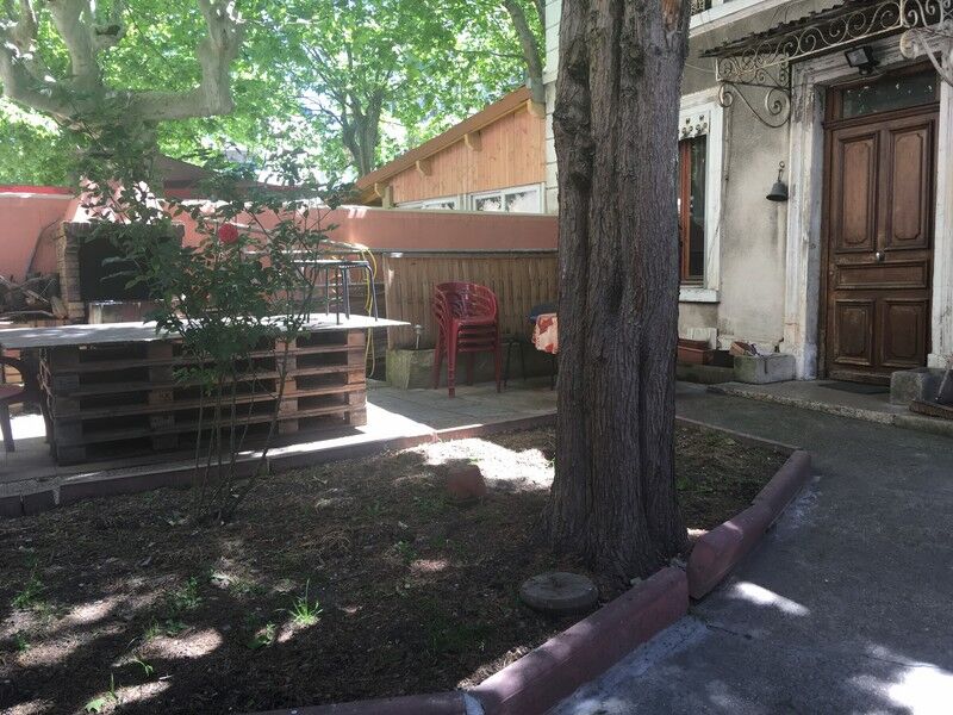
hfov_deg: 61.7
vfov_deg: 48.2
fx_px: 798
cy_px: 358
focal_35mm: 29
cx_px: 476
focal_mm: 4.15
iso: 32
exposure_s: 1/100
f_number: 2.2
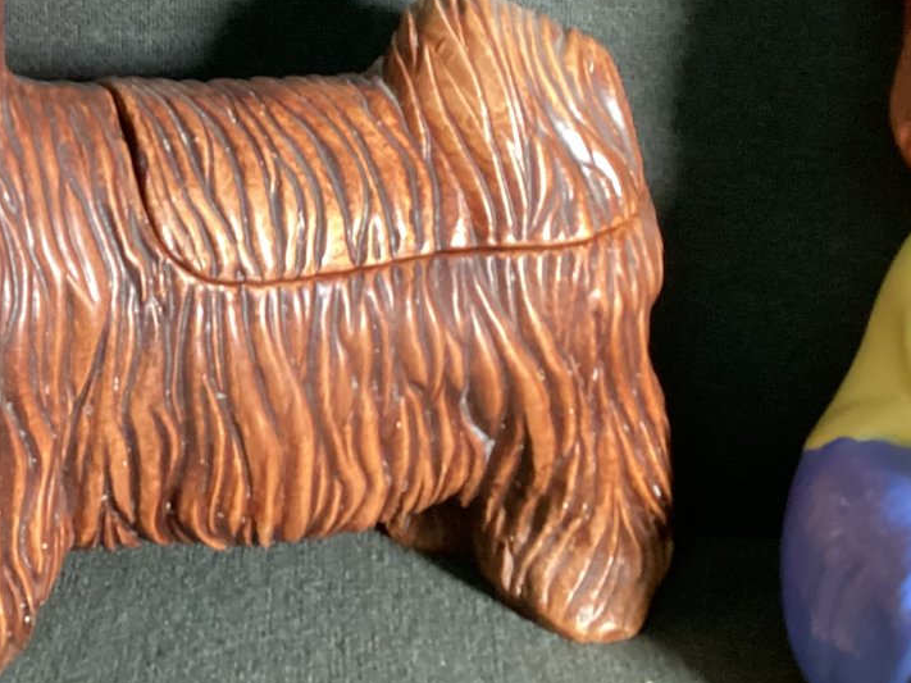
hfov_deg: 28.0
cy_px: 126
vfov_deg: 21.9
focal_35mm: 66
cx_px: 45
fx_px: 1737
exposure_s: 1/30
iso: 400
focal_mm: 3.3
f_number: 2.4
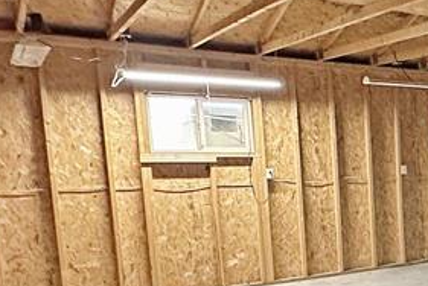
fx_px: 631
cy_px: 224
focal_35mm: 53
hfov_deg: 26.0
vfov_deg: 25.2
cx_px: 664
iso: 500
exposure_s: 1/60
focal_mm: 2.22
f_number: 2.2
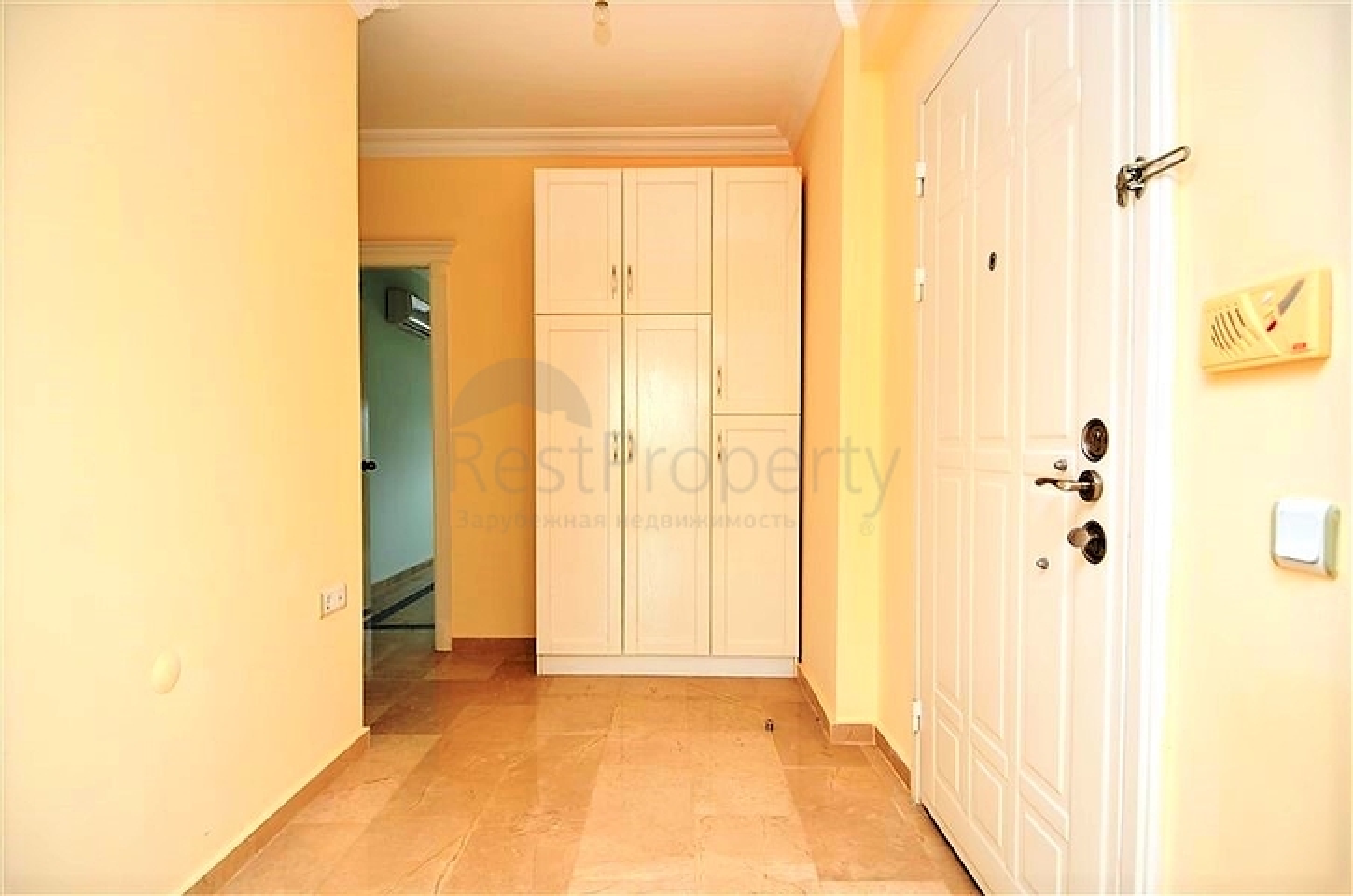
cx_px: 676
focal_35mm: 18
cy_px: 448
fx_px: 675
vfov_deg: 67.1
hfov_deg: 90.1
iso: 100
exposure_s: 1/60
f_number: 4
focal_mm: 12
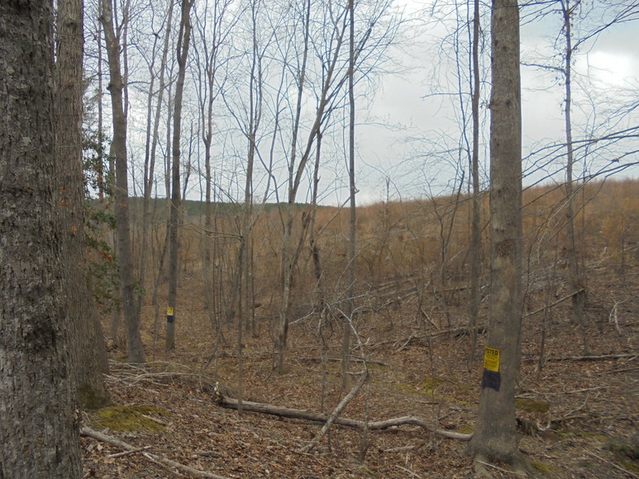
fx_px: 480
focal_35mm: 26
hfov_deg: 67.3
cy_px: 240
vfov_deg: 53.1
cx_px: 320
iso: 100
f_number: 3.5
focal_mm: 4.6
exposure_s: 1/400
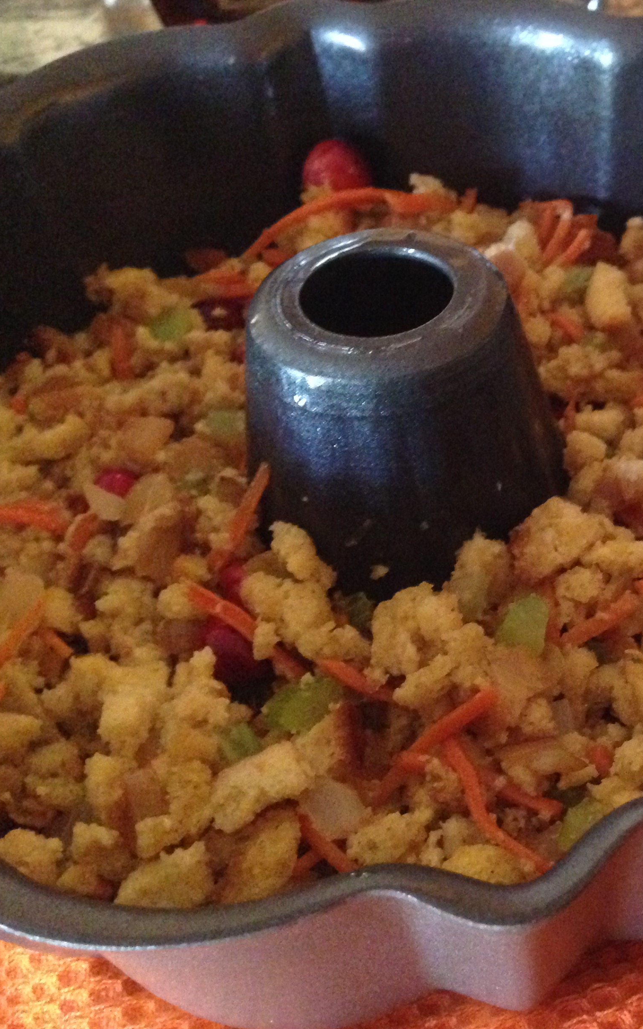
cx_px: 639
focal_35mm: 47
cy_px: 515
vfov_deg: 42.6
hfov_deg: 26.0
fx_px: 1318
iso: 800
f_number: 2.4
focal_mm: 4.12
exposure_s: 1/15
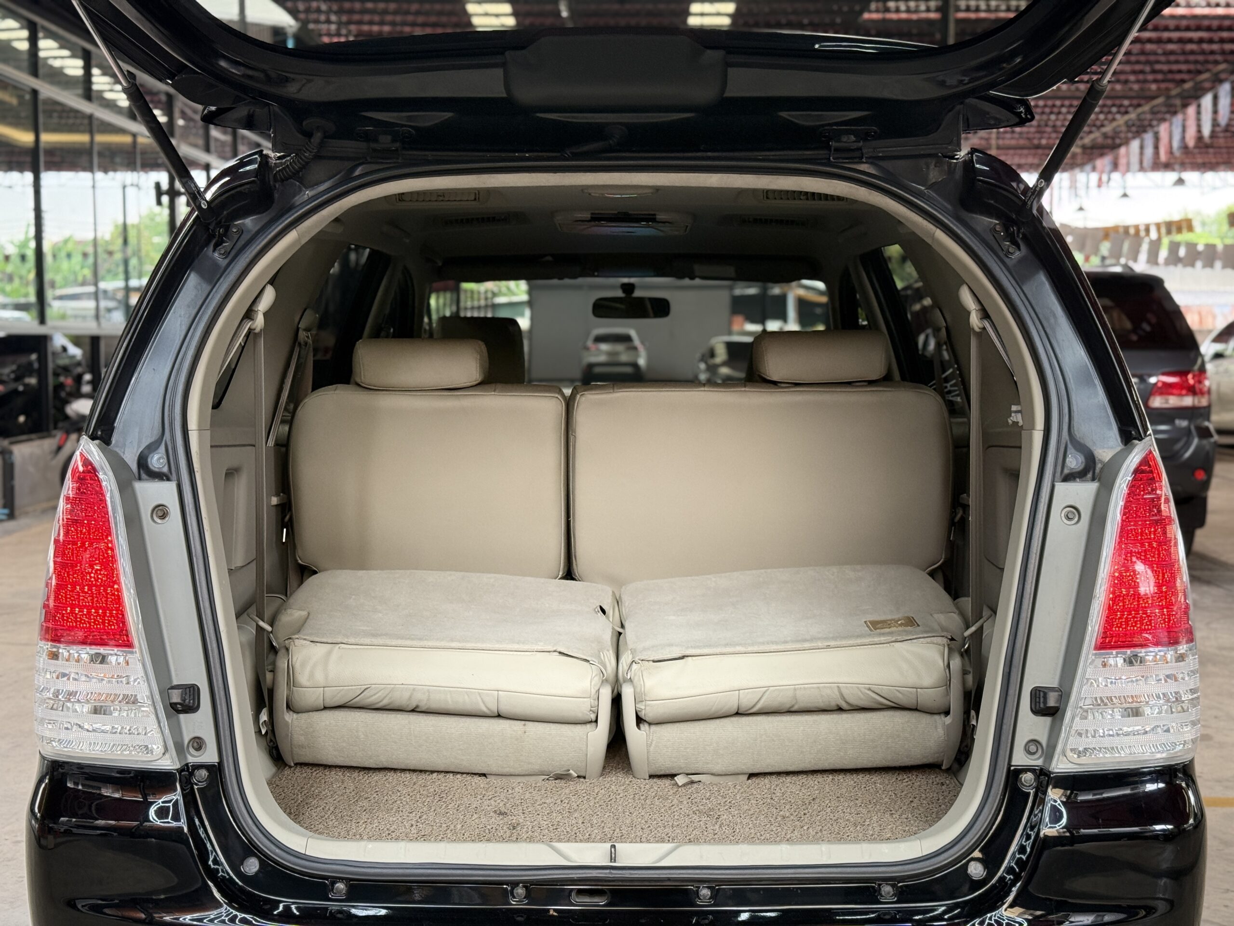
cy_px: 463
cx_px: 617
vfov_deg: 30.3
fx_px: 1711
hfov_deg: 39.7
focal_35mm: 48
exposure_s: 1/85
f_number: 1.78
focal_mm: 6.76
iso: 160
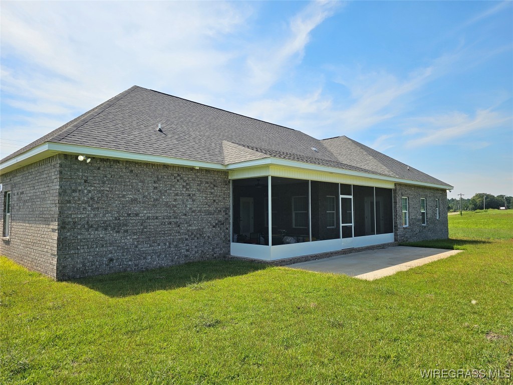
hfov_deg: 73.9
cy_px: 192
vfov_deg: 58.9
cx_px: 256
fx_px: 341
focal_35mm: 23
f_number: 1.7
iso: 10
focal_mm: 6.3
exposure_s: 1/1019
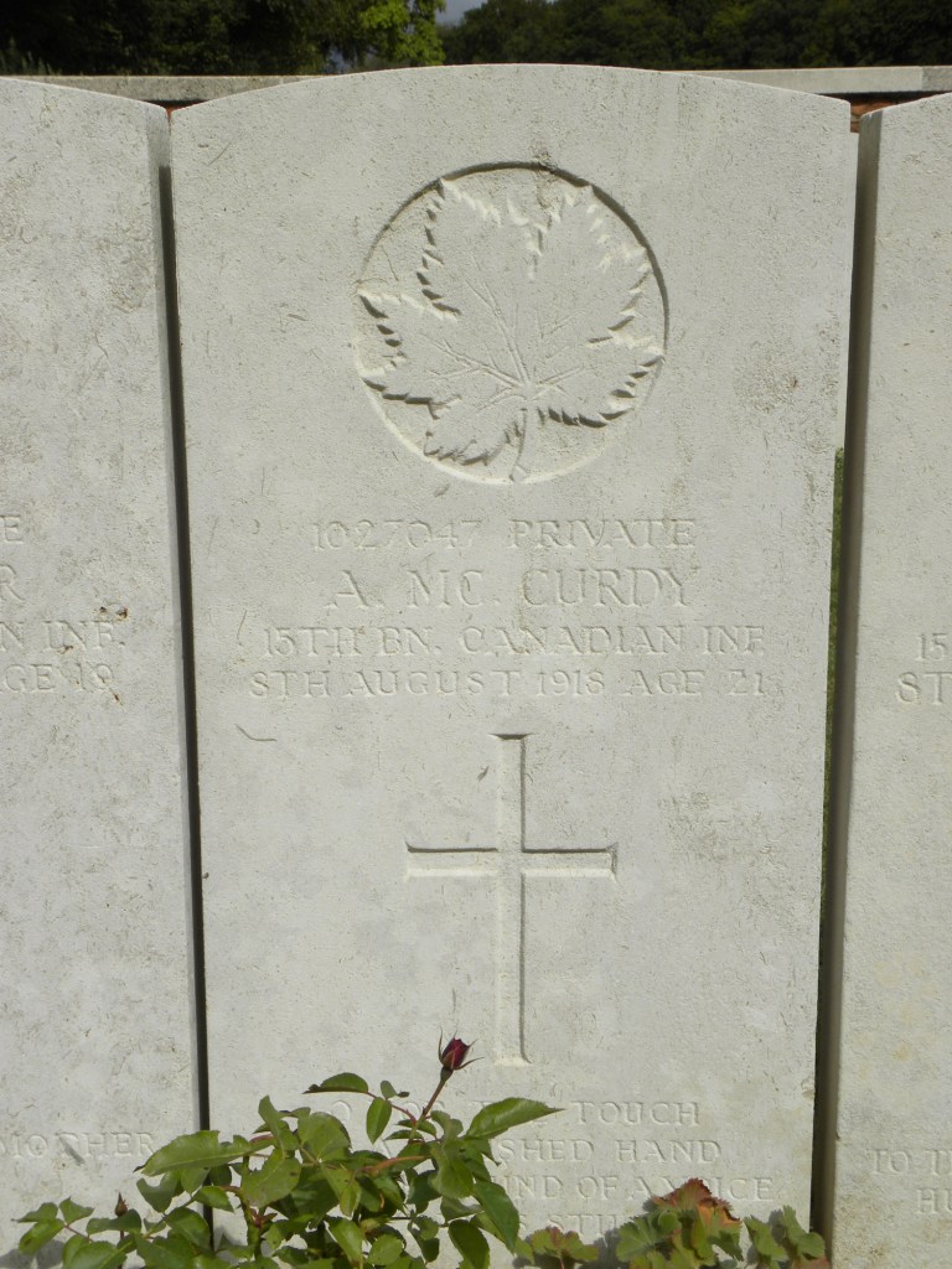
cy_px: 634
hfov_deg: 28.0
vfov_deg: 36.8
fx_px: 1907
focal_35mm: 52
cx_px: 476
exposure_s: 1/426
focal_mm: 9.2
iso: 64
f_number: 7.1
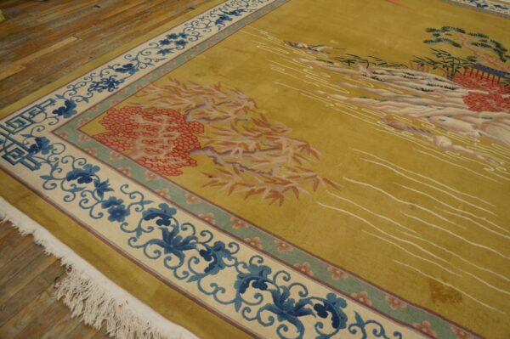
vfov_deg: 47.9
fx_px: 382
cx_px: 255
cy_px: 170
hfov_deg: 67.4
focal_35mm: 27
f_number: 4
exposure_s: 1/60
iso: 640
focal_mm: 18
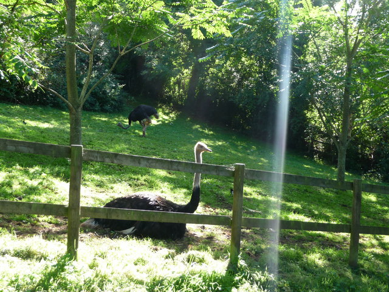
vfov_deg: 26.6
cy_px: 146
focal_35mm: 55
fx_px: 618
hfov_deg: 34.9
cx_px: 194
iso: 100
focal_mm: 9.3
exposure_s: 1/50
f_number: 4.3
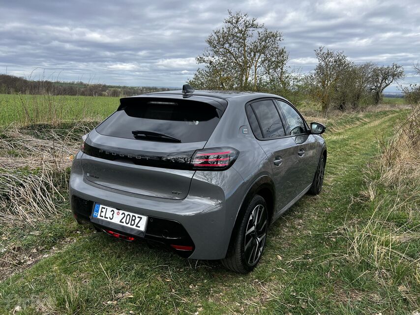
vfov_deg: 53.1
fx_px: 316
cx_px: 210
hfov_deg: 67.3
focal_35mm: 26
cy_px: 158
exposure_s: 1/1575
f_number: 1.5
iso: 50
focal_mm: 5.7
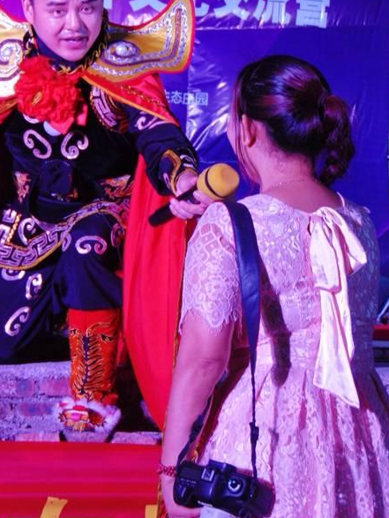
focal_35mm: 110
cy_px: 153
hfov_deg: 13.5
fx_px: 1646
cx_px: 135
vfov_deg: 17.8
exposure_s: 1/30
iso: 100
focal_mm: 12.8
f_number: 3.7
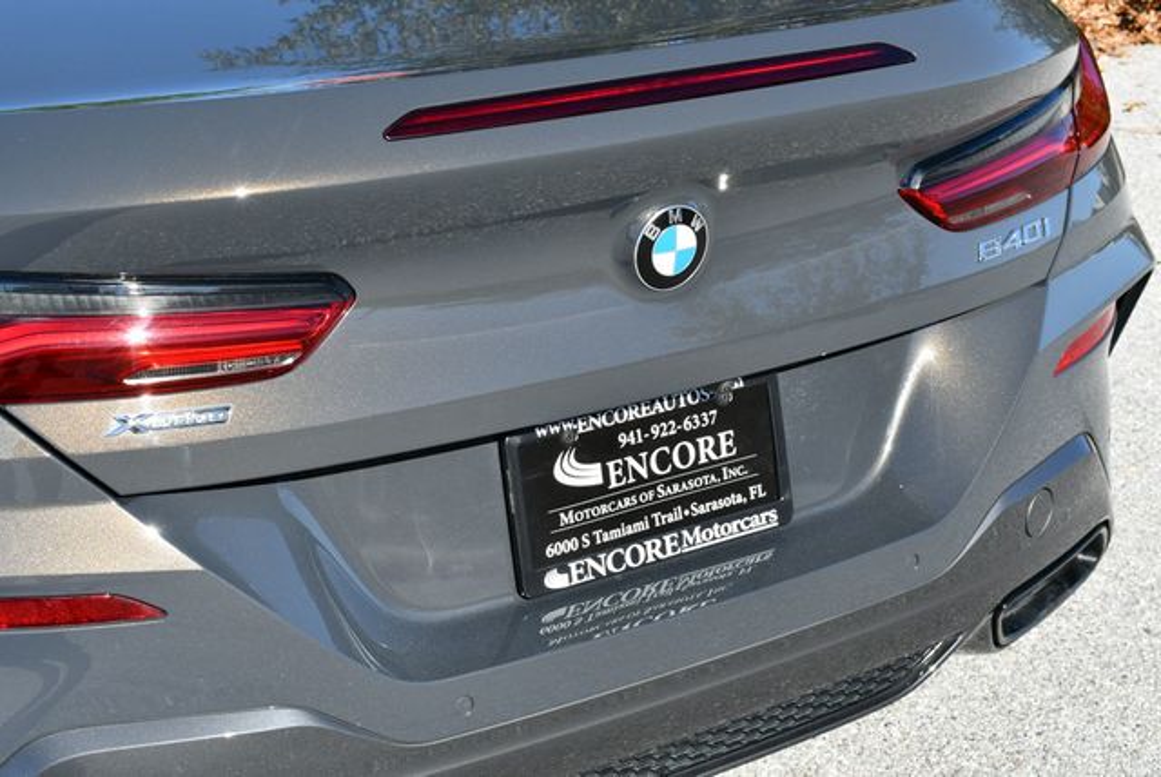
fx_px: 2195
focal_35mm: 68
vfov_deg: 20.1
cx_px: 580
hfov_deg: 29.6
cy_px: 388
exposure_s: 1/250
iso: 110
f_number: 8
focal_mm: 34
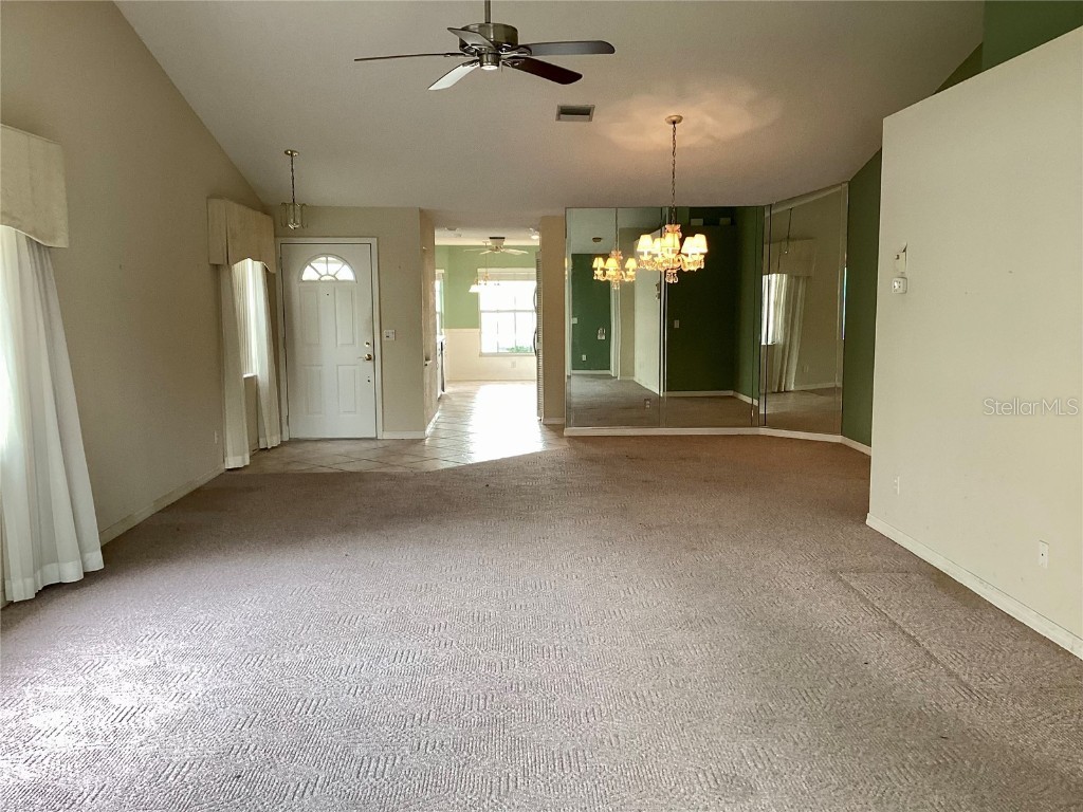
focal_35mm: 31
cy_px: 406
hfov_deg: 58.4
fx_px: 970
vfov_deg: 45.4
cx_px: 542
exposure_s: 1/50
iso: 80
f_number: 2.4
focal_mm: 3.3
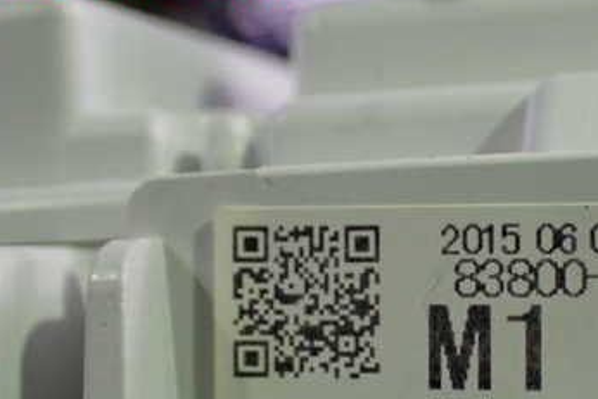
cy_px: 345
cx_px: 501
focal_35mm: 74
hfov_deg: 26.7
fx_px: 1230
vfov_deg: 18.2
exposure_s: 1/125
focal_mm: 7.31
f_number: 2.8
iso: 800
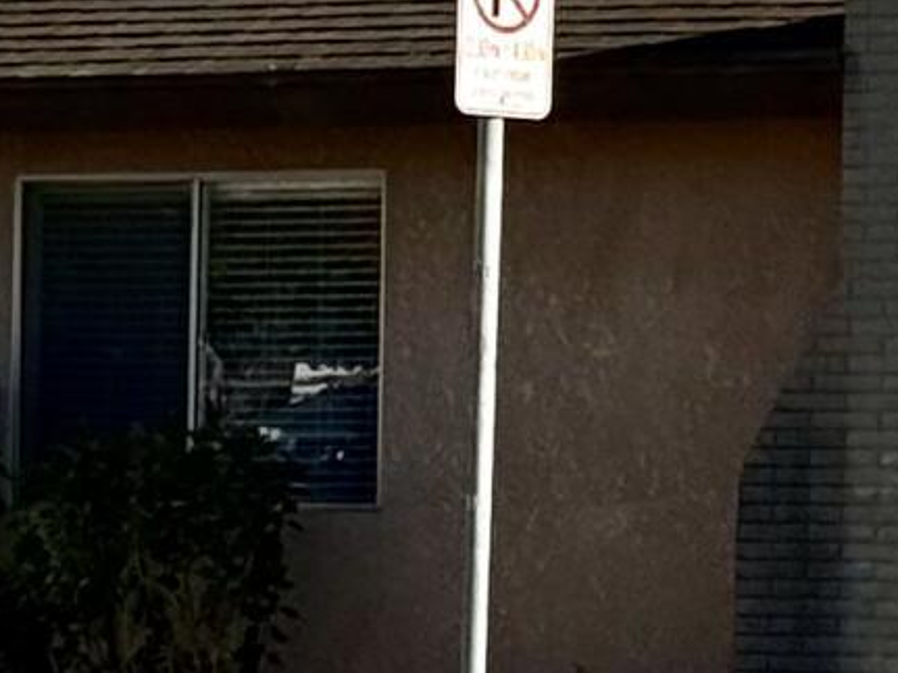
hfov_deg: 5.8
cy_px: 221
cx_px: 1769
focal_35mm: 334
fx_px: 8662
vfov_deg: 4.4
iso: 64
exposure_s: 1/4329
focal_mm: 6.76
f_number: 1.78
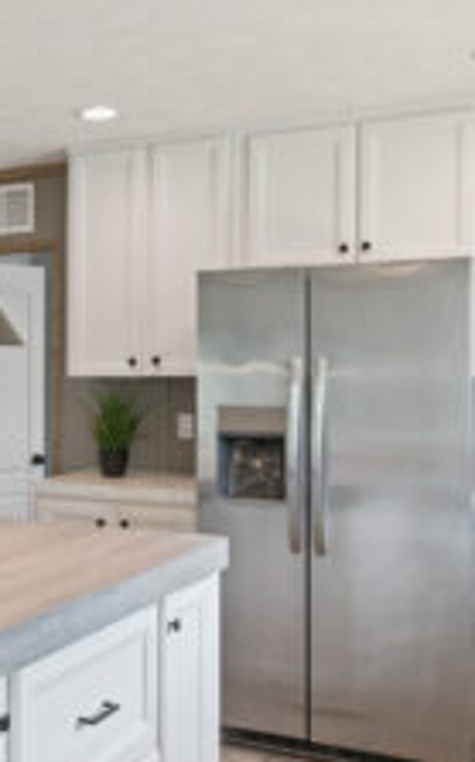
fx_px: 996
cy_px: 372
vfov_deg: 41.9
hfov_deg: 24.4
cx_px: -92
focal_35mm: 48
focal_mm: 21
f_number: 8
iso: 400
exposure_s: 1/30
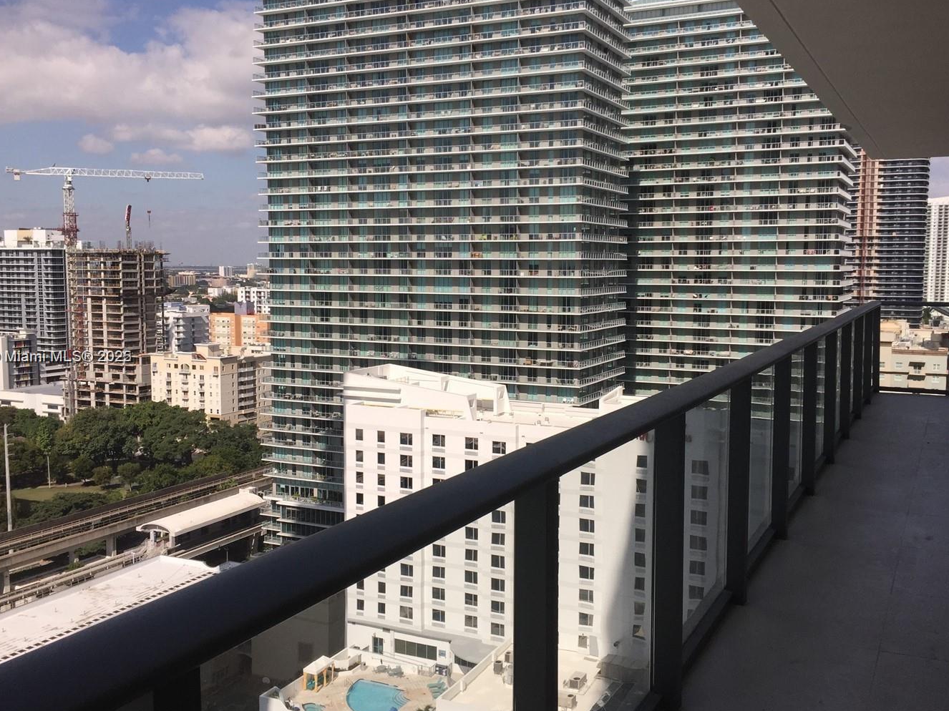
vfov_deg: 40.7
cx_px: 475
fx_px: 959
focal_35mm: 35
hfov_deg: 52.6
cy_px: 358
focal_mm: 4.15
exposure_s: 1/4405
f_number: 2.2
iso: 32
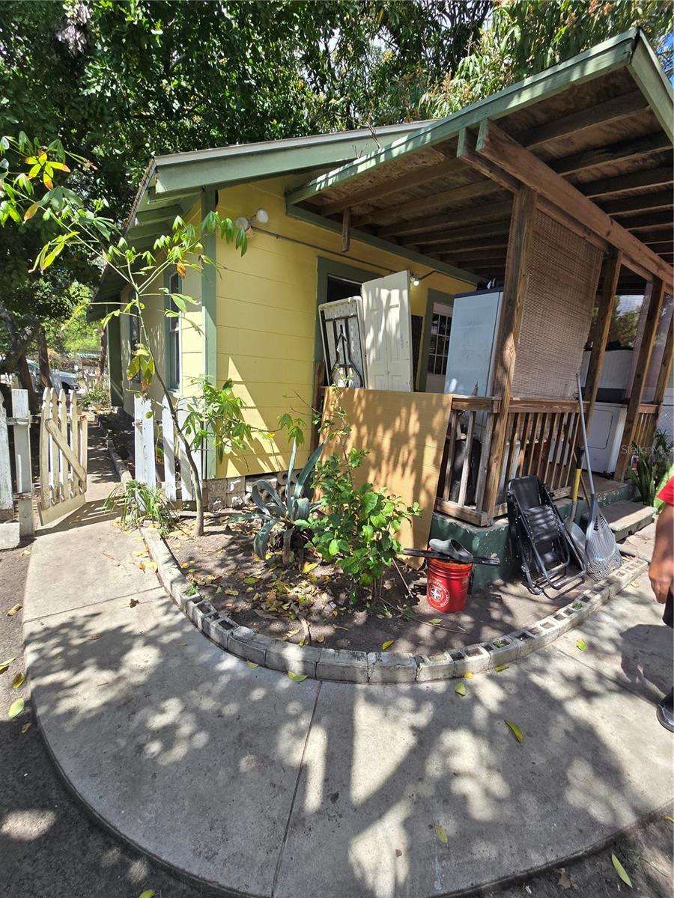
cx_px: 337
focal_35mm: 13
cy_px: 449
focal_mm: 2.2
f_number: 2.2
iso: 50
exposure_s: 1/834
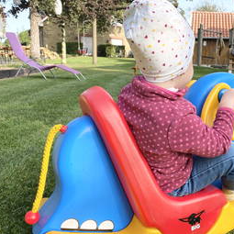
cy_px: 130
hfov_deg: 44.4
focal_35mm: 36
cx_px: 178
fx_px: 275
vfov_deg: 46.0
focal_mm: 4.25
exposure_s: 1/460
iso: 32
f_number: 1.8
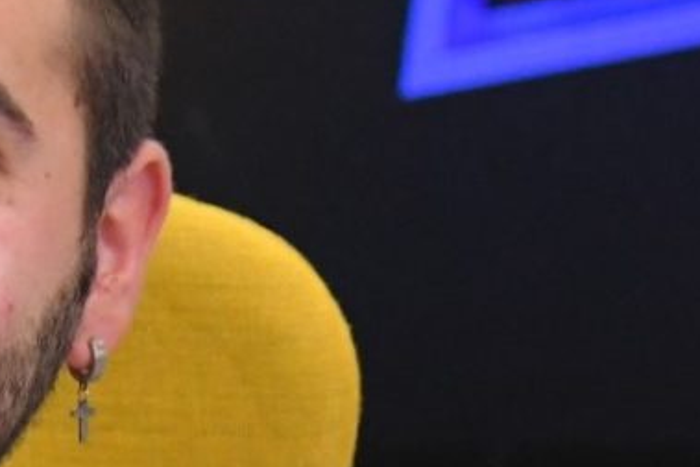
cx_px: 414
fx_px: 8539
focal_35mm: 439
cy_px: 1023
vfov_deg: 3.1
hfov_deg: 4.7
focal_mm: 65
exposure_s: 1/400
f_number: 4
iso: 2500
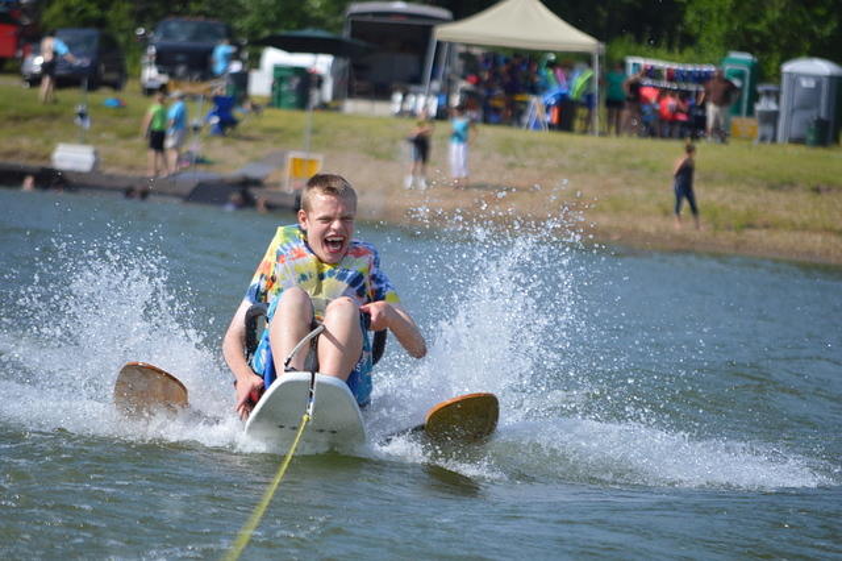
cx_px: 421
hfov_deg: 6.9
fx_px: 7013
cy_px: 280
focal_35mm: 300
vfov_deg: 4.6
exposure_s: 1/1600
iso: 400
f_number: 6.3
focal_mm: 200
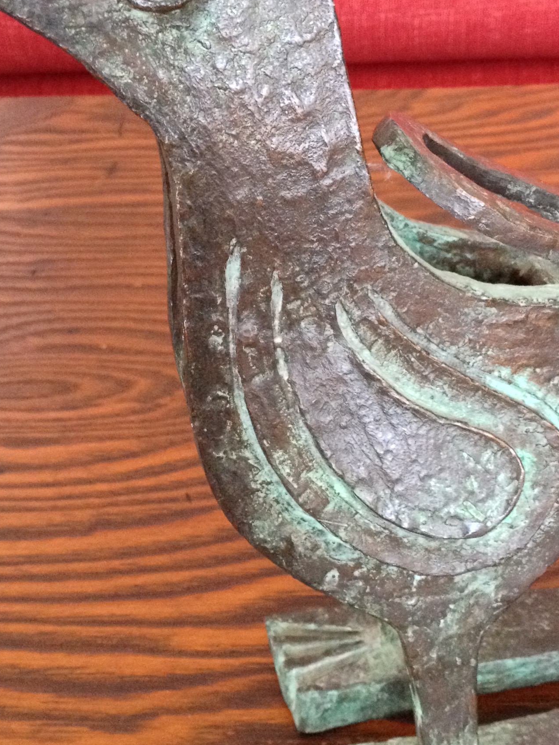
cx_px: 389
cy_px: 385
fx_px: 1442
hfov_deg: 21.8
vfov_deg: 29.0
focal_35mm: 67
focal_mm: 4.28
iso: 400
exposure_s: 1/20
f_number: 2.4
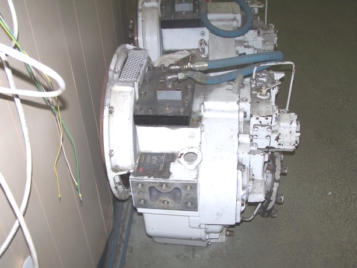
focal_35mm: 48
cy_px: 134
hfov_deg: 39.7
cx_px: 178
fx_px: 495
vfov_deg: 30.3
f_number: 3.2
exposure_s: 1/60
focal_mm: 8
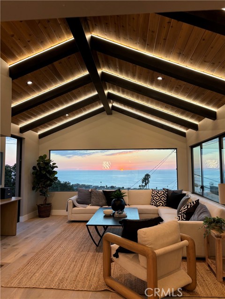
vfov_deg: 67.3
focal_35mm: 26
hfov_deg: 53.1
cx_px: 112
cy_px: 150
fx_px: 225
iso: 64
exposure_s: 1/120
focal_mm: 5.96
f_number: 1.6
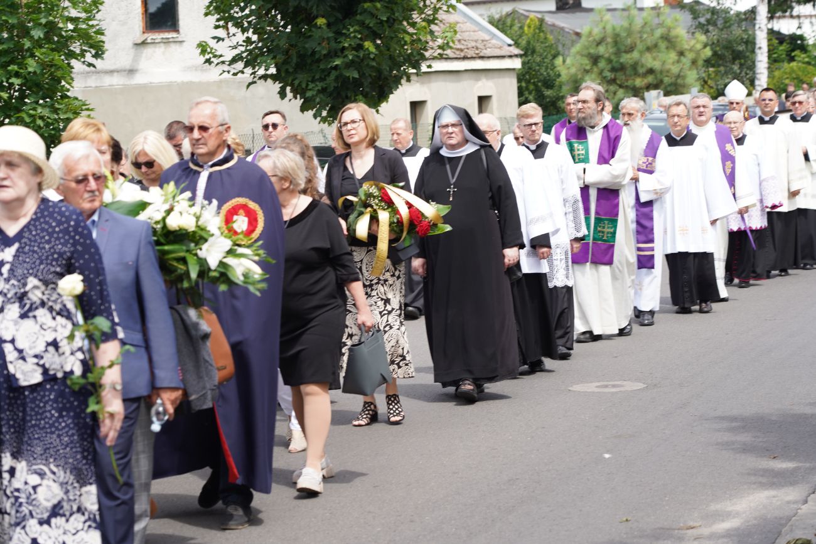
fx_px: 2380
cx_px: 408
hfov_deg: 19.5
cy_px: 272
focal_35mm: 105
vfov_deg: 13.0
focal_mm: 105
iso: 100
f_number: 5.6
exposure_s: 1/200
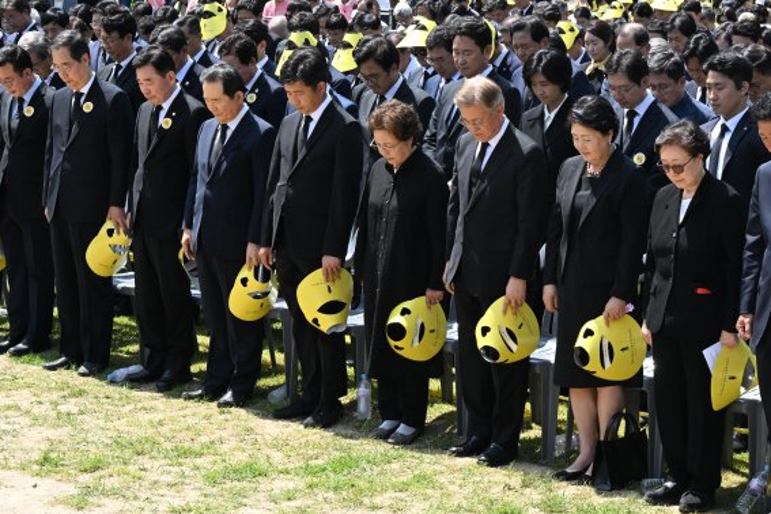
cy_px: 191
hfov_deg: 19.8
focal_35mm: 103
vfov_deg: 13.3
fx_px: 2206
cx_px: 511
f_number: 18
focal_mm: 73
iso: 3200
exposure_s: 1/800
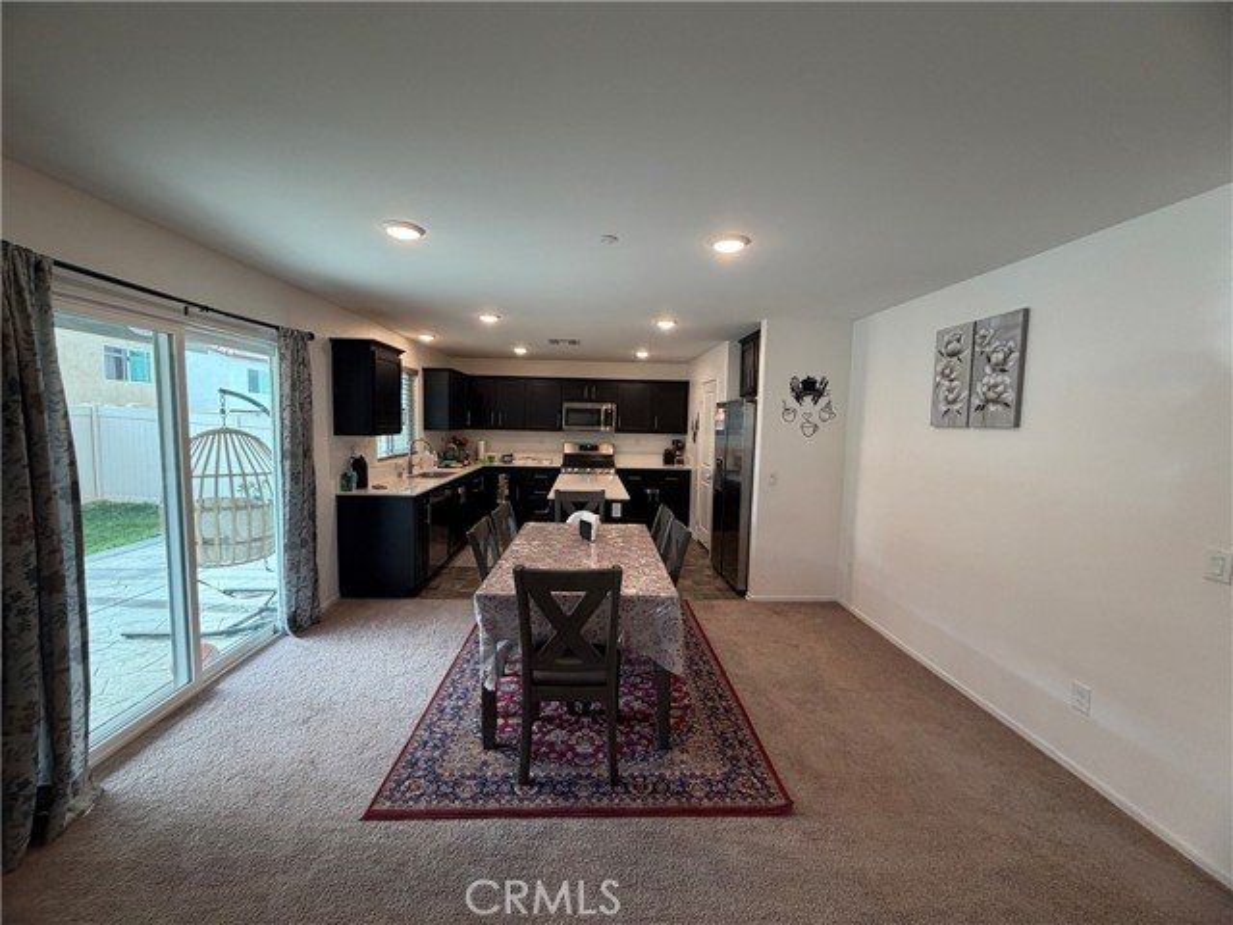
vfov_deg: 85.7
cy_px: 462
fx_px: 499
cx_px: 616
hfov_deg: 102.1
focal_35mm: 14
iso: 200
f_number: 2.2
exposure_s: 1/120
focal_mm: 2.22
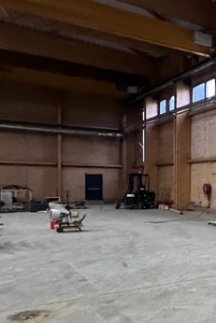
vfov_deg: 48.2
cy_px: 191
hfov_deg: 24.0
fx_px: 360
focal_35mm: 40
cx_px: 347
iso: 800
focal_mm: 1.57
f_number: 1.8
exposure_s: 1/60
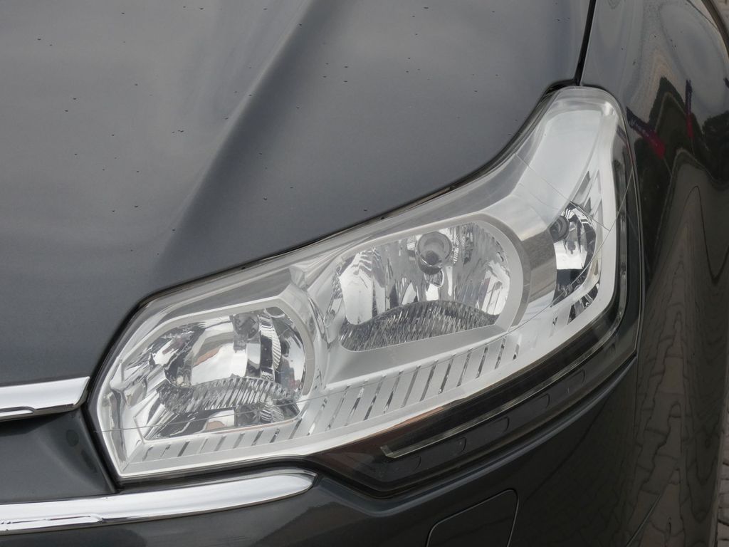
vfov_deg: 13.5
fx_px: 2317
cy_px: 274
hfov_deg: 17.9
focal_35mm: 110
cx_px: 364
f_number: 5.6
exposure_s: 1/100
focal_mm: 19.7
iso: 80
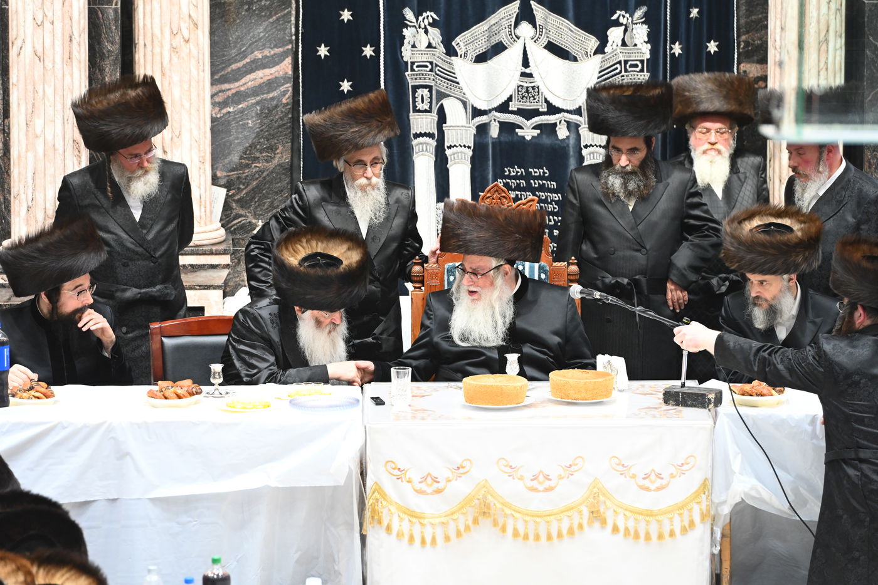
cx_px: 439
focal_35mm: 200
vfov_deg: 6.9
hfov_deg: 10.3
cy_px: 292
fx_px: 4877
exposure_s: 1/125
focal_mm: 200
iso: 3200
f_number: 5.6
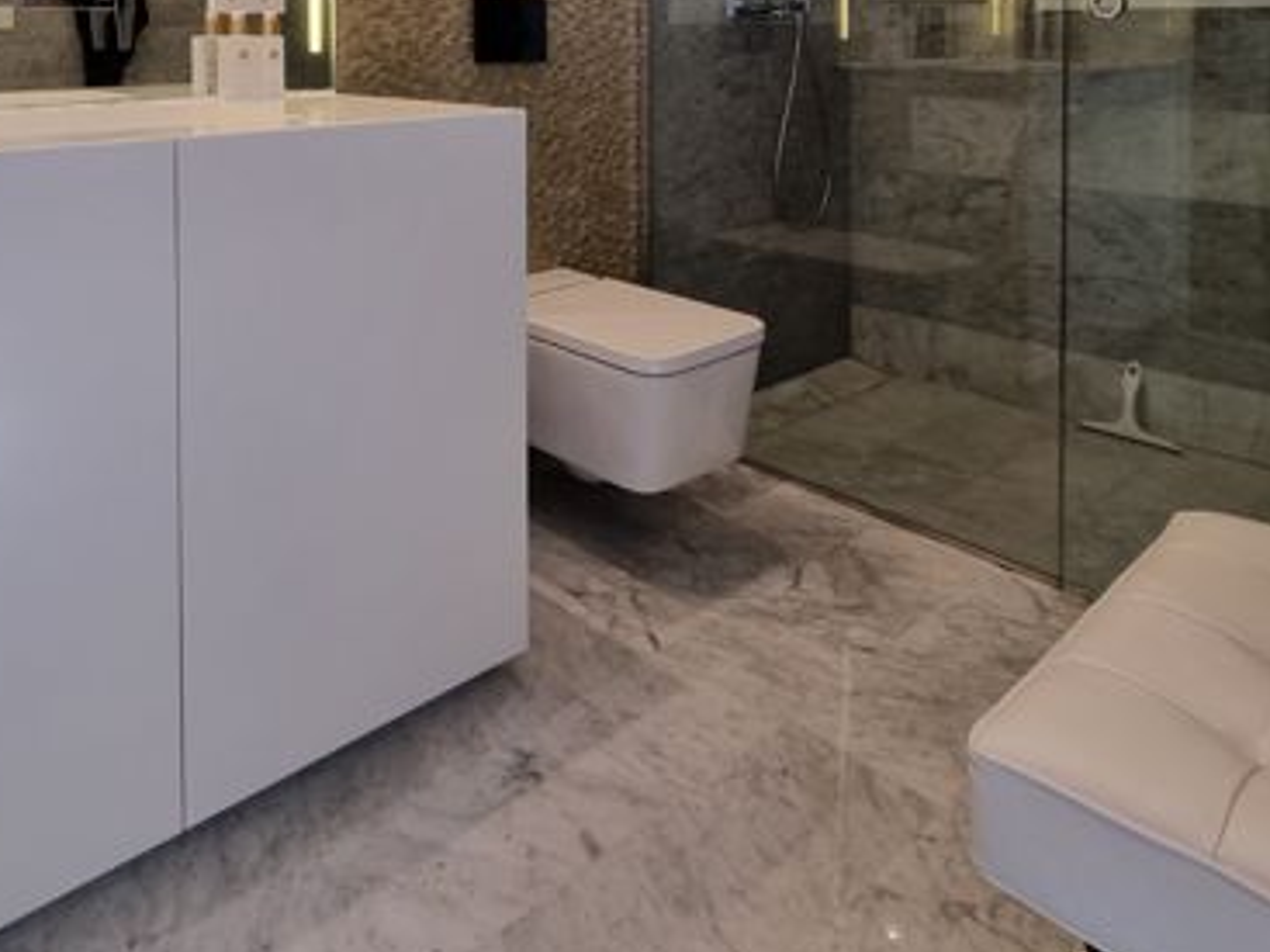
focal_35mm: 25
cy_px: 59
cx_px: 393
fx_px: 917
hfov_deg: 66.9
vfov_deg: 47.9
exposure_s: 1/50
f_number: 2.2
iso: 64
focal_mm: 2.2
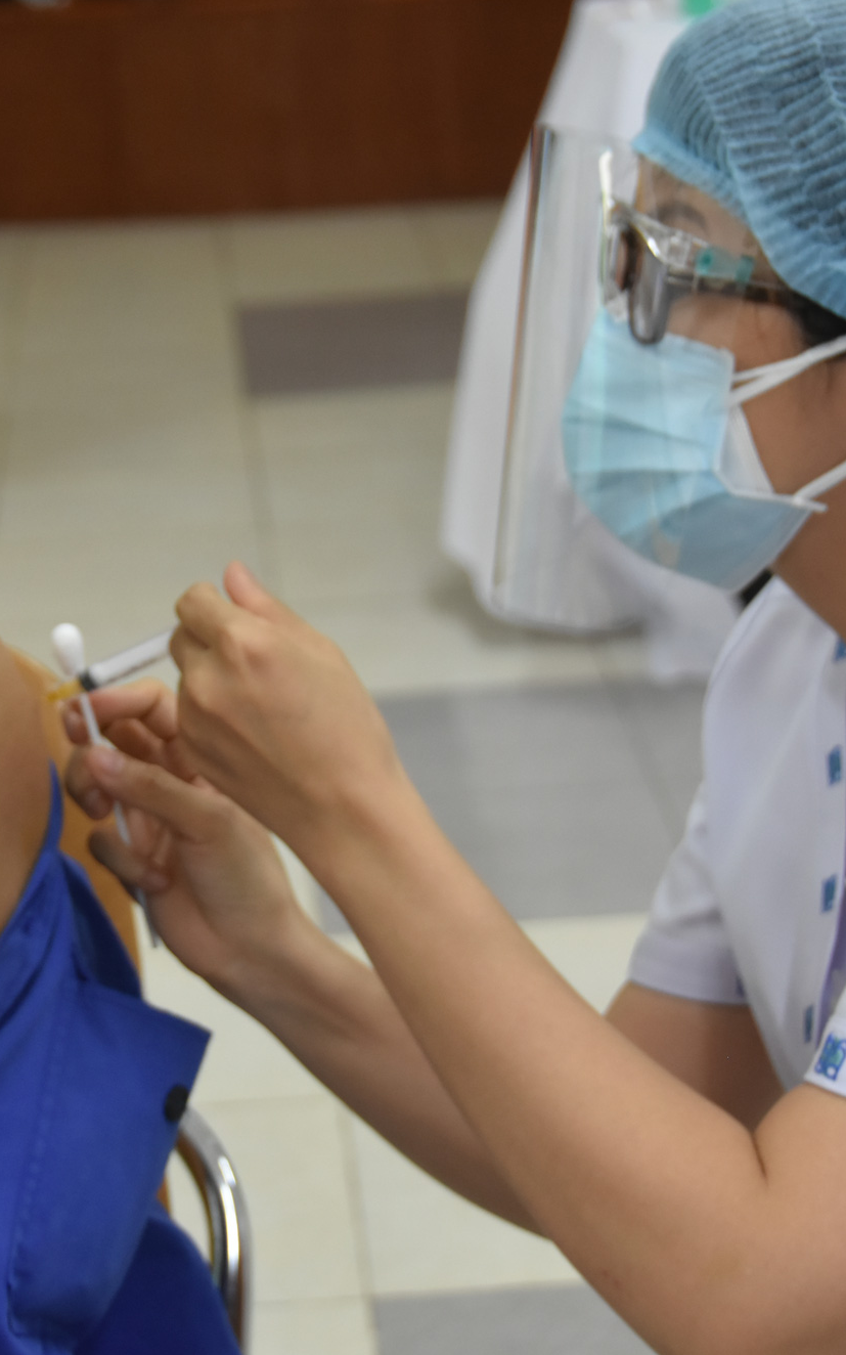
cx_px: 176
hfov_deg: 13.4
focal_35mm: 97
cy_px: 680
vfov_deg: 21.4
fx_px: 3580
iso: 1100
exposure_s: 1/60
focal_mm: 42
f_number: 4.5
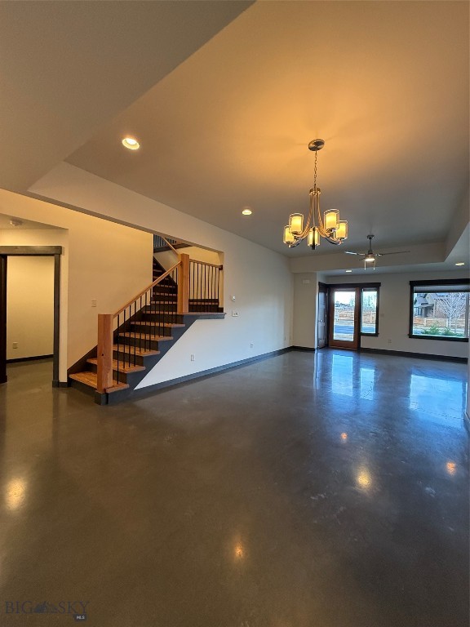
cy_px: 314
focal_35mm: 14
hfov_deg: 85.7
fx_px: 253
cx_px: 235
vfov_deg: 102.1
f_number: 2.2
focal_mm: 2.22
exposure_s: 1/120
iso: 400
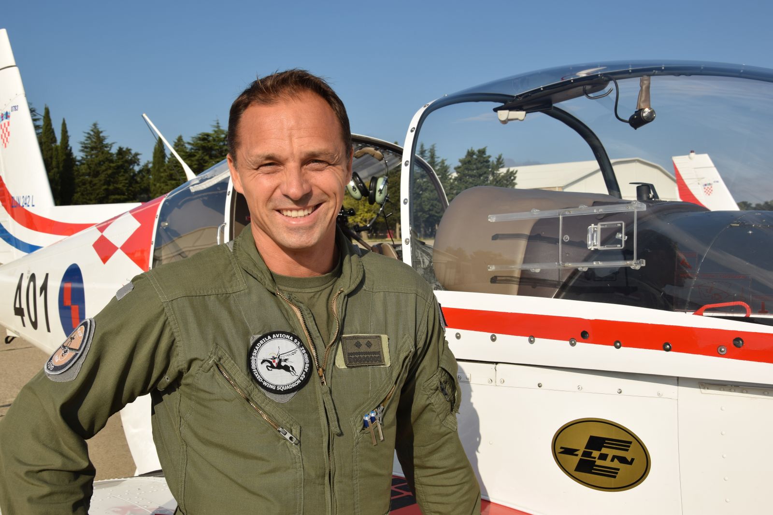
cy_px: 258
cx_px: 386
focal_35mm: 36
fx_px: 773
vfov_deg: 36.9
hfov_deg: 53.1
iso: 100
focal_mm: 24
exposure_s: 1/320
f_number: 9
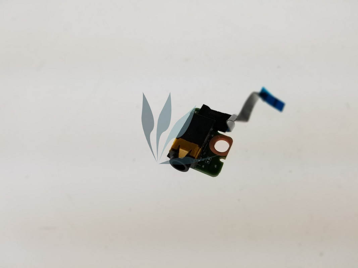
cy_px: 134
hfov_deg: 67.3
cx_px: 179
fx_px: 269
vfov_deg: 53.1
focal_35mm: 26
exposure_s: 1/501
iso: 50
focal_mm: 4.25
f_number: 1.7
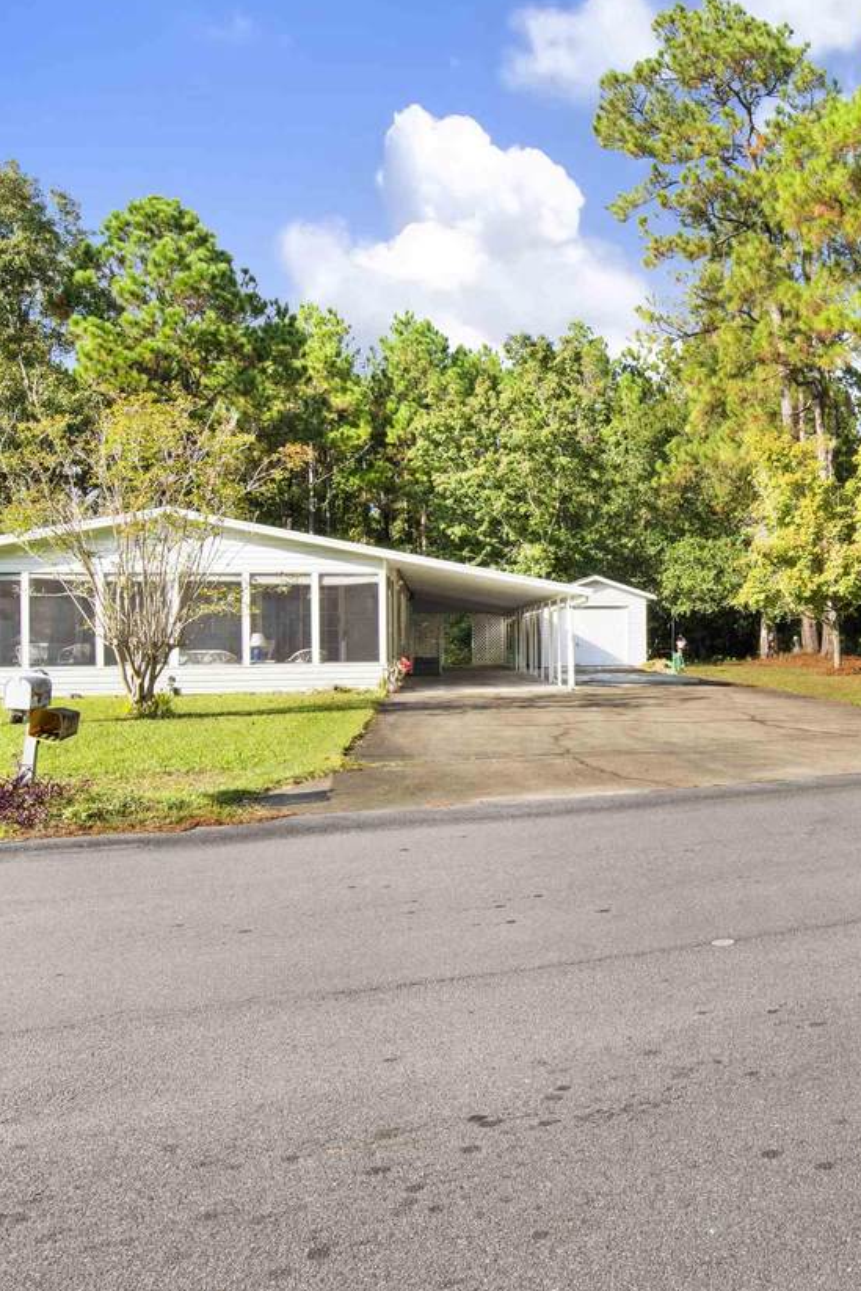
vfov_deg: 65.5
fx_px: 1004
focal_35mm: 28
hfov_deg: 43.5
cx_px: 726
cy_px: 628
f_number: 11
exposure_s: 1/160
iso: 200
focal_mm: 18
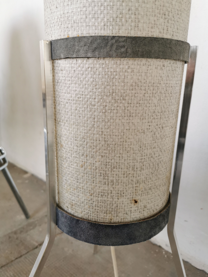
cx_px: 104
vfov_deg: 65.3
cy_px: 138
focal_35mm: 27
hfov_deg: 51.4
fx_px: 216
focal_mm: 5.56
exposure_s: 1/100
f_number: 1.6
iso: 100
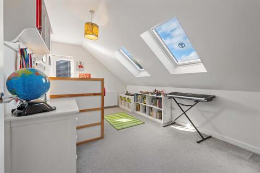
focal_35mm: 14
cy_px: 86
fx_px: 101
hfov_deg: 104.3
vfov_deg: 81.2
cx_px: 130
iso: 640
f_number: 8
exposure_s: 1/30
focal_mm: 14
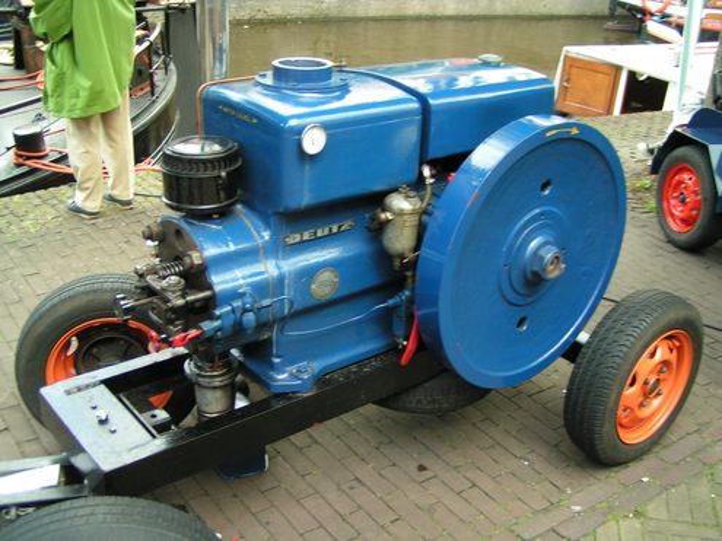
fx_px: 813
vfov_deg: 36.8
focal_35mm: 39
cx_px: 361
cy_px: 270
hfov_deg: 47.9
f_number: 2.8
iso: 50
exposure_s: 1/50
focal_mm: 6
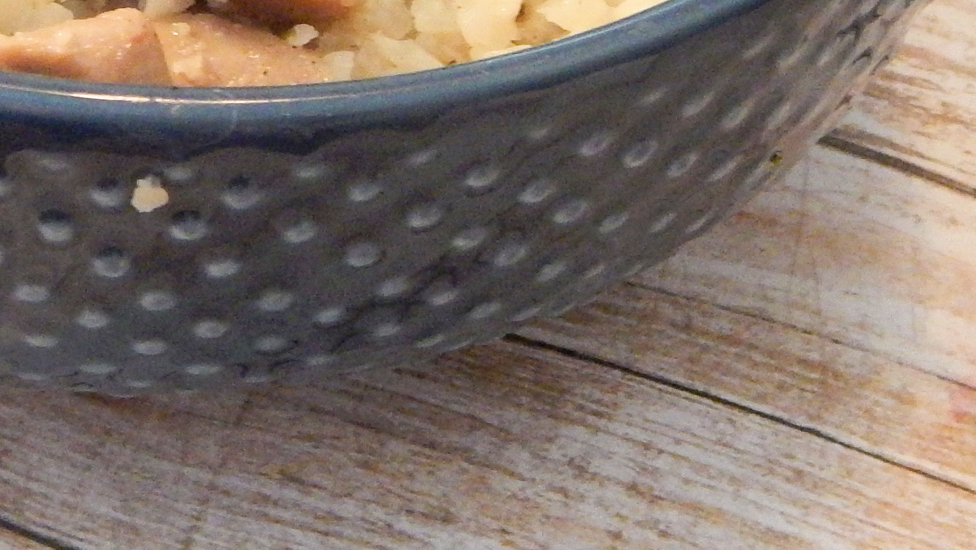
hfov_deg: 9.9
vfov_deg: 5.6
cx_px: -107
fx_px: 5591
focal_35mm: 216
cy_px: -258
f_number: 4.2
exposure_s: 1/6
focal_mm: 13.5
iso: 200
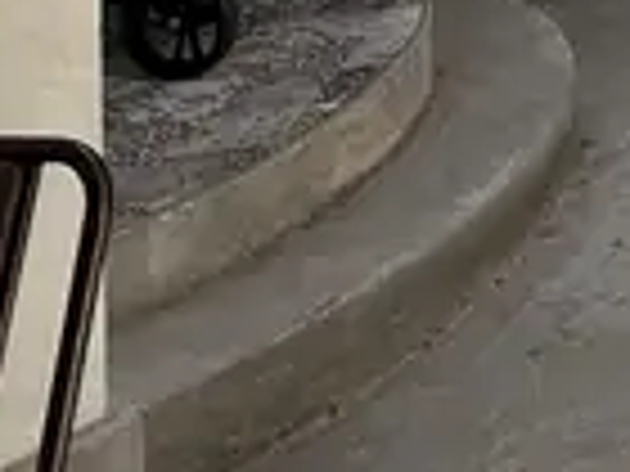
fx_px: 1638
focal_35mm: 90
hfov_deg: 16.4
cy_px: -636
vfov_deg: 12.9
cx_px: 1274
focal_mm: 2.22
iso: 50
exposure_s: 1/306
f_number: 2.2
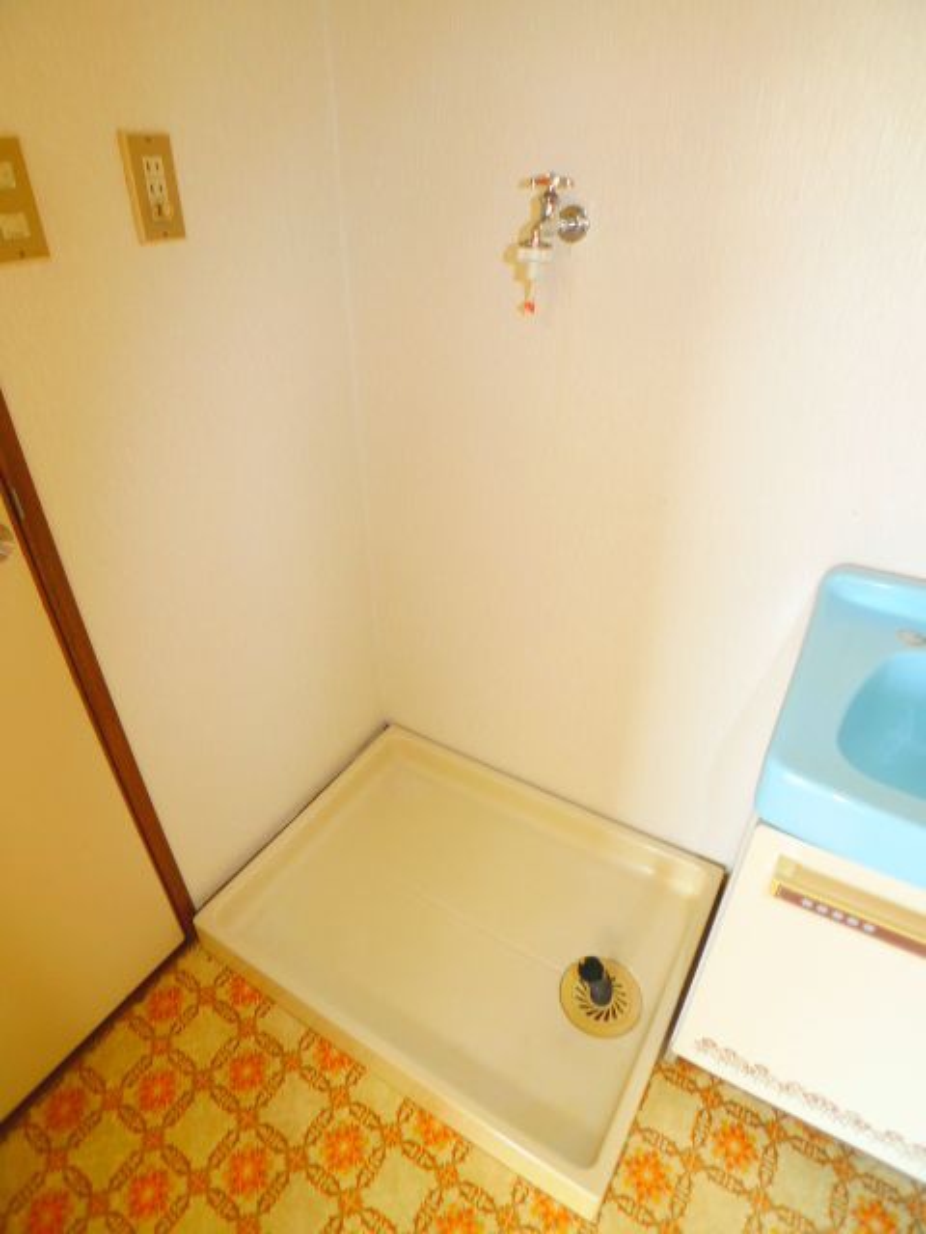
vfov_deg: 87.8
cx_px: 463
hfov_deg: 71.6
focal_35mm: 18
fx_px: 642
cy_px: 617
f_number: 2
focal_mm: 3.9
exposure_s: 1/25
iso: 100
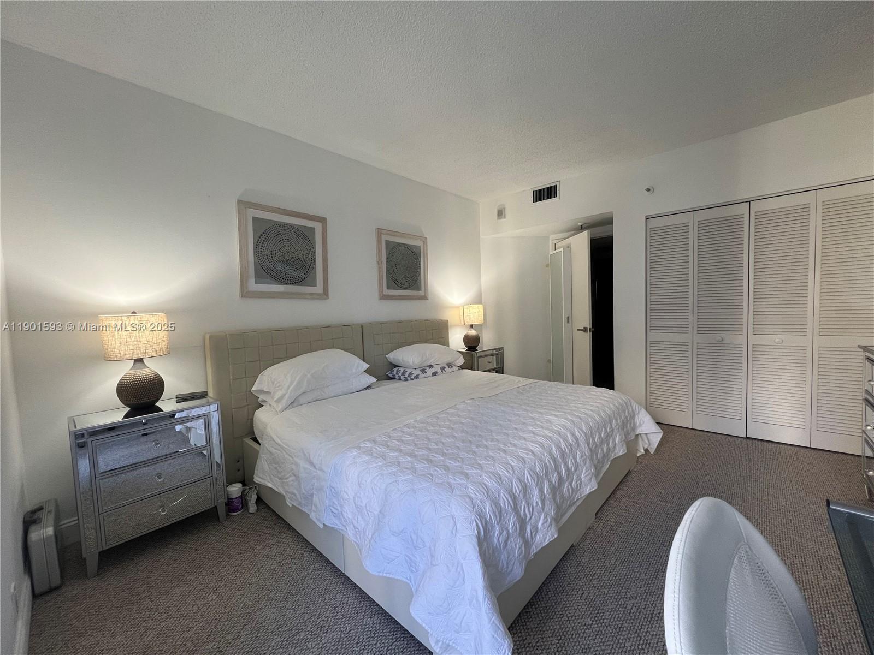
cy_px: 328
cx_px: 437
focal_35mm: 13
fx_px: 328
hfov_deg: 106.2
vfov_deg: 89.9
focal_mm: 1.57
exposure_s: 1/120
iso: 200
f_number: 1.8
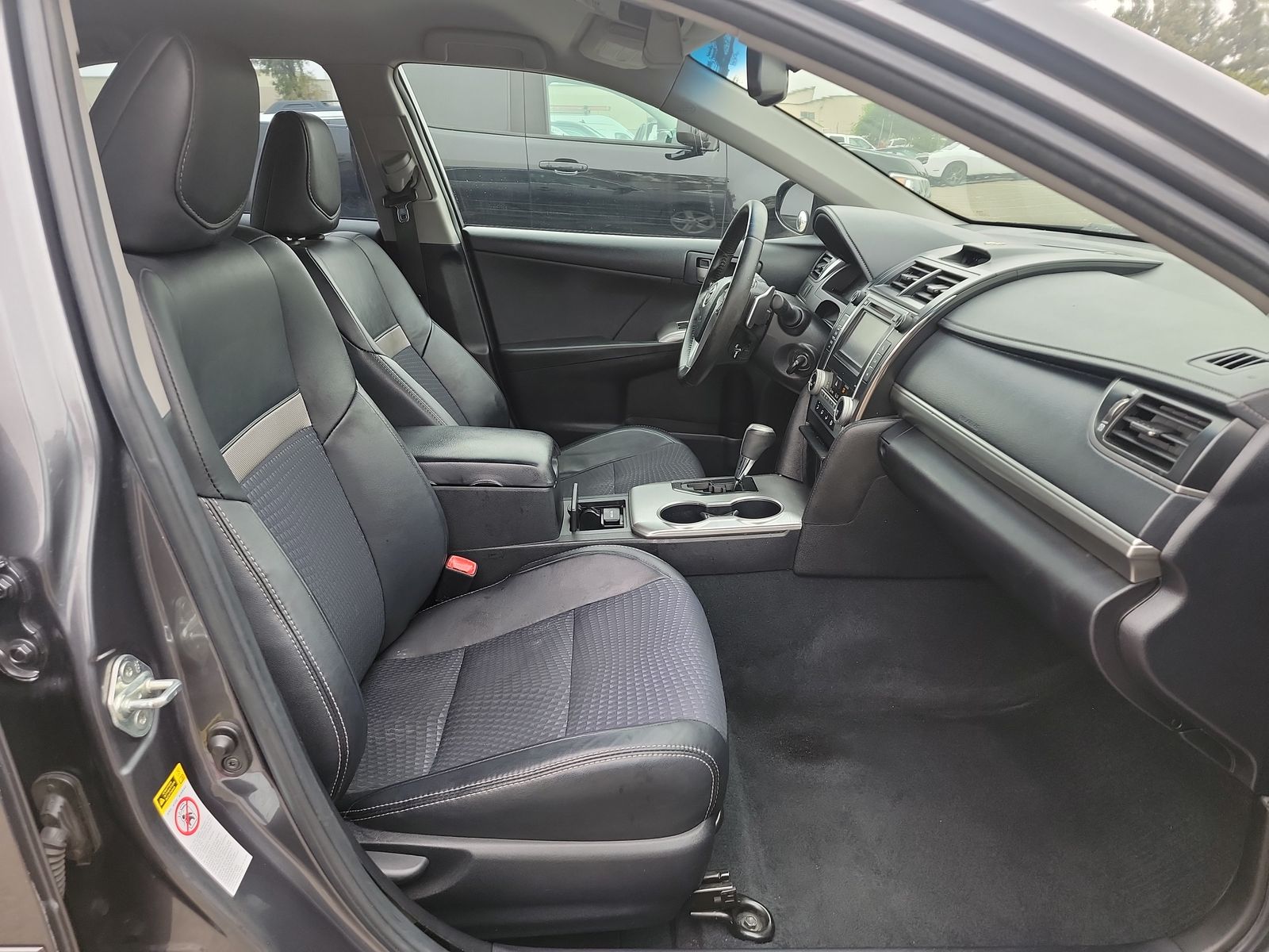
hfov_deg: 71.6
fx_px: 880
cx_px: 634
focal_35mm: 24
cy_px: 476
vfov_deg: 56.8
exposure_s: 1/59
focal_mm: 6.7
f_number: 1.8
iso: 72
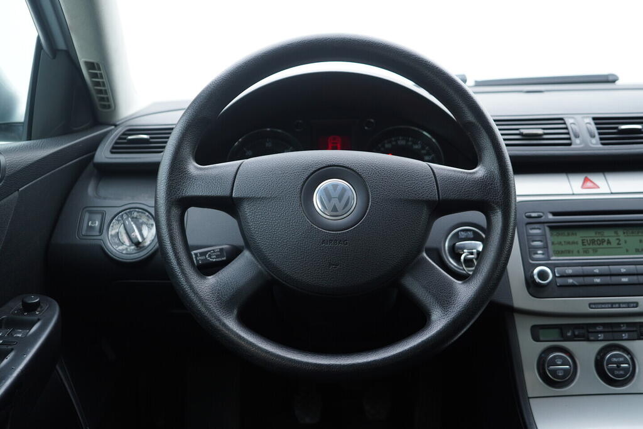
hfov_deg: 53.1
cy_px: 214
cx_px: 322
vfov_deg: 36.9
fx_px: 643
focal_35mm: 36
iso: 200
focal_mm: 24
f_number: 2.8
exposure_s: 1/40
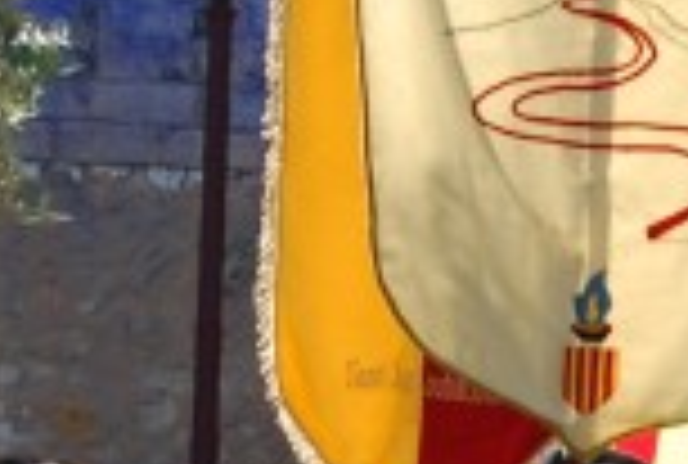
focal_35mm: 421
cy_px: 658
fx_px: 8069
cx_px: 771
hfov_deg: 4.9
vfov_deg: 3.3
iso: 100
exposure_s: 1/160
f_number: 6.3
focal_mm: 48
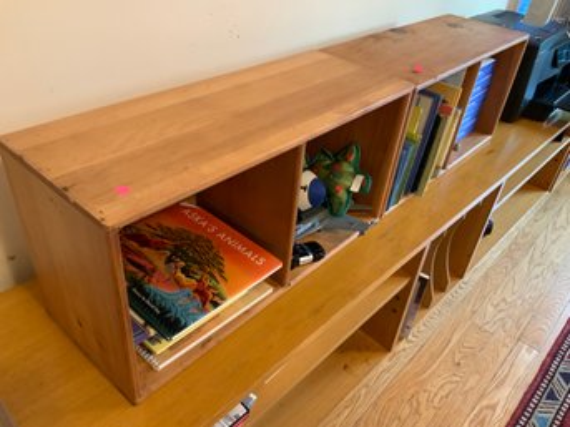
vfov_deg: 48.2
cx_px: 285
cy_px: 214
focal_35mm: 29
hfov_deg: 61.7
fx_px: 477
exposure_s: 1/40
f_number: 1.8
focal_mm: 3
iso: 200
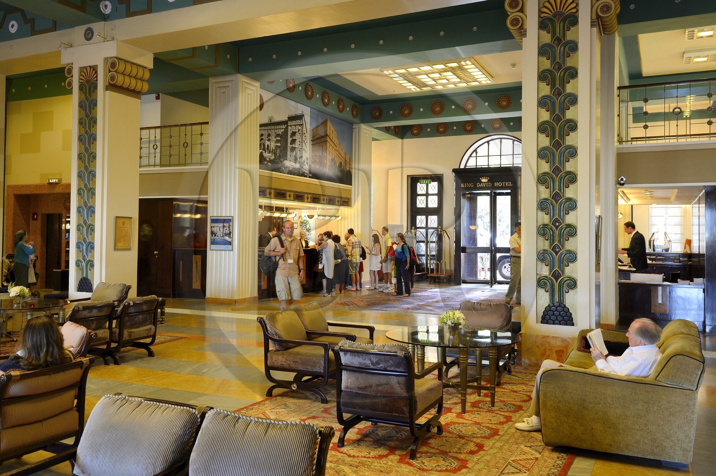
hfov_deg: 63.7
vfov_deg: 44.9
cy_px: 238
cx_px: 358
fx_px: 576
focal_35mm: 29
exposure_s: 1/15
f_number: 5
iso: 800
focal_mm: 29
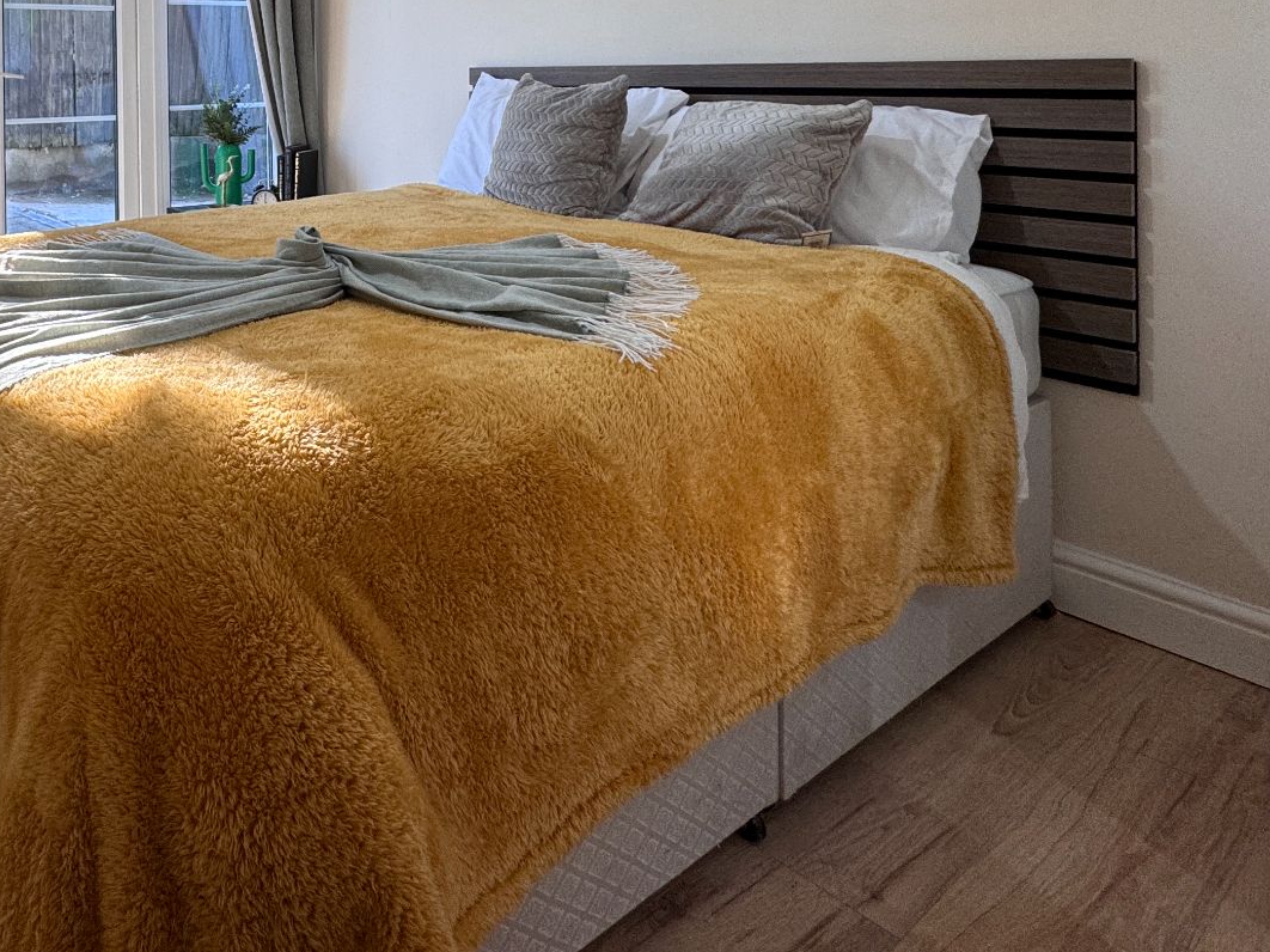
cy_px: 71
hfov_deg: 59.7
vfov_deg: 45.7
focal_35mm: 27
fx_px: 990
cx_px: 238
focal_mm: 2.22
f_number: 2.2
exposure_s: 1/100
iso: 80
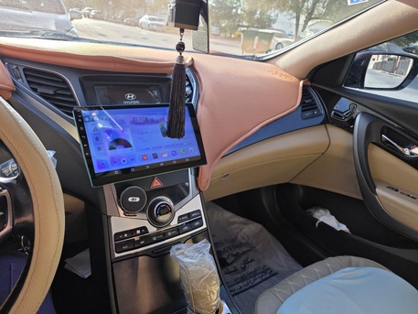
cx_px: 209
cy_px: 157
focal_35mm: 23
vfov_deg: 58.9
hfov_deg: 73.9
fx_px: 278
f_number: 1.7
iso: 50
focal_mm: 6.25
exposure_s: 1/359
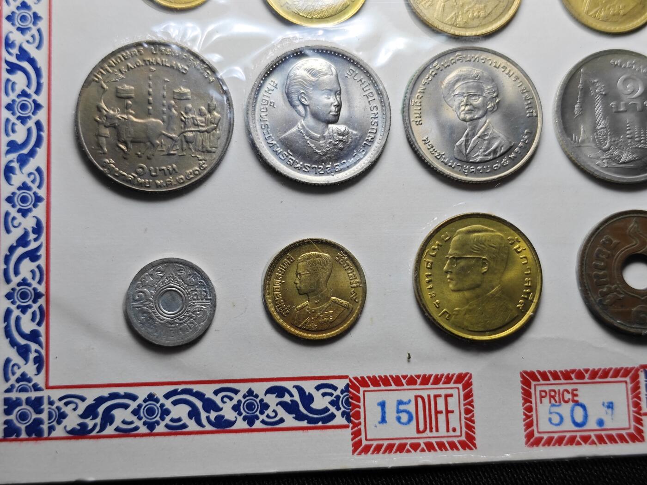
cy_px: 242
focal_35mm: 49
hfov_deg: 38.9
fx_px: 916
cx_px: 324
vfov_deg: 29.7
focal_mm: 5.84
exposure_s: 1/101
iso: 50
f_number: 1.6
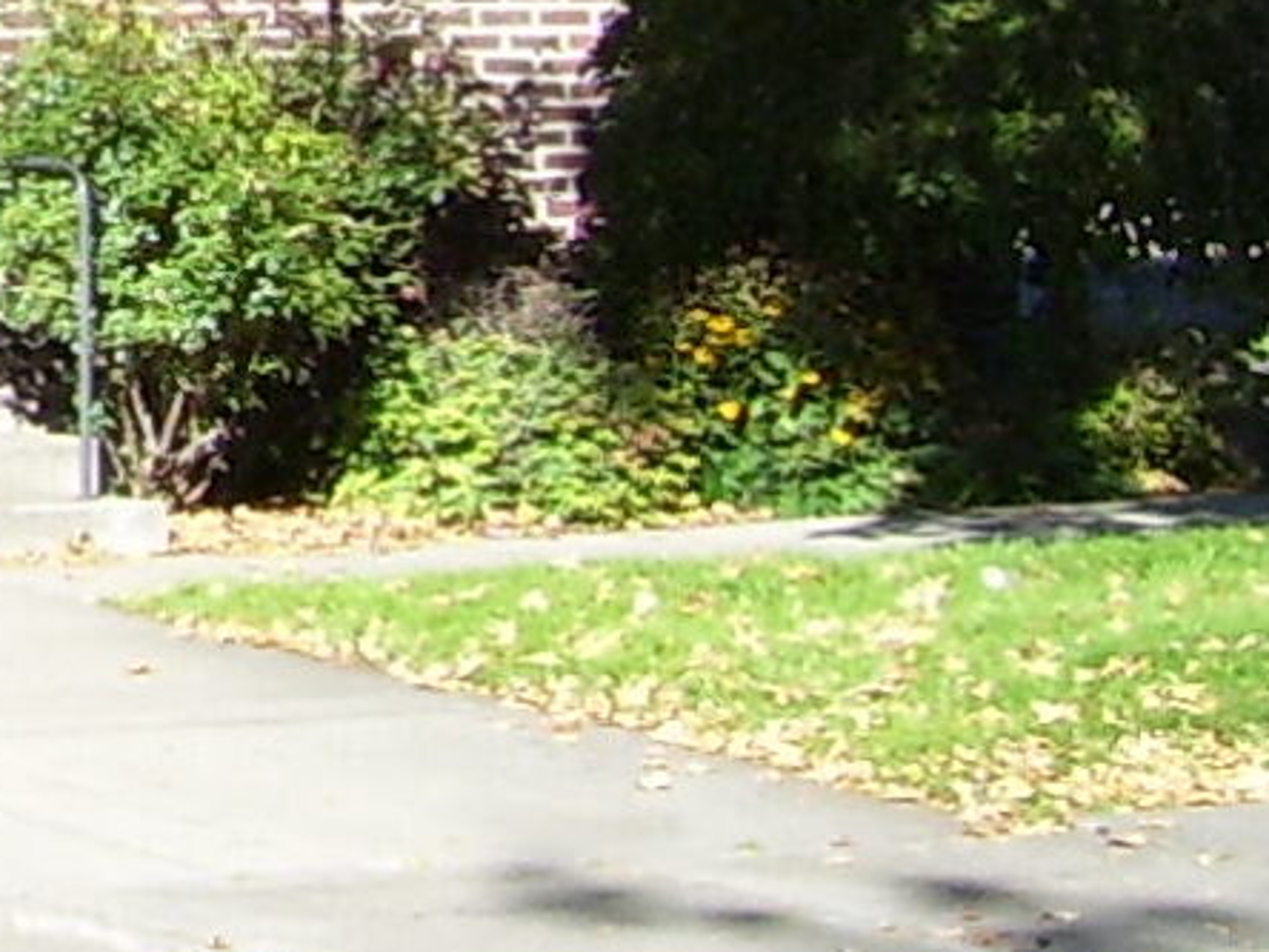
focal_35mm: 196
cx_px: -1598
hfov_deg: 9.2
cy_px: -629
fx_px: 7185
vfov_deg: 7.4
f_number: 4.8
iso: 80
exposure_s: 1/180
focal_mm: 5.6
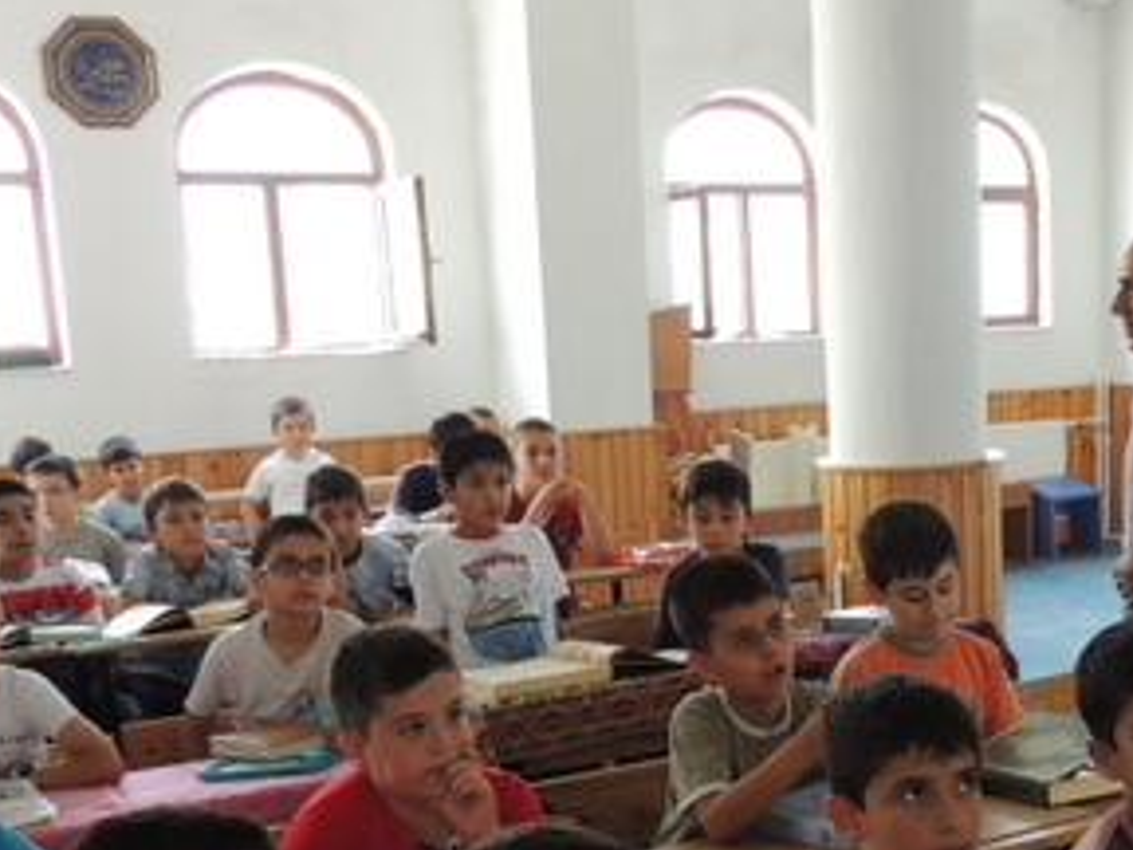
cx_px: 881
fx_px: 1637
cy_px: 614
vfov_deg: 28.8
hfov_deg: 37.0
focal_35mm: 50
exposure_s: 1/30
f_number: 3
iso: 140
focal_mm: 4.3
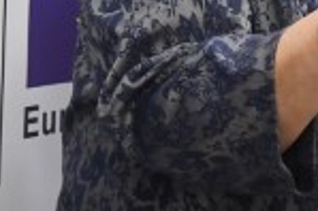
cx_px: 233
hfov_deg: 6.5
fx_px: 2815
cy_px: -281
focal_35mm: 319
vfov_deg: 4.2
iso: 4000
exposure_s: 1/250
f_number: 4
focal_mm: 44
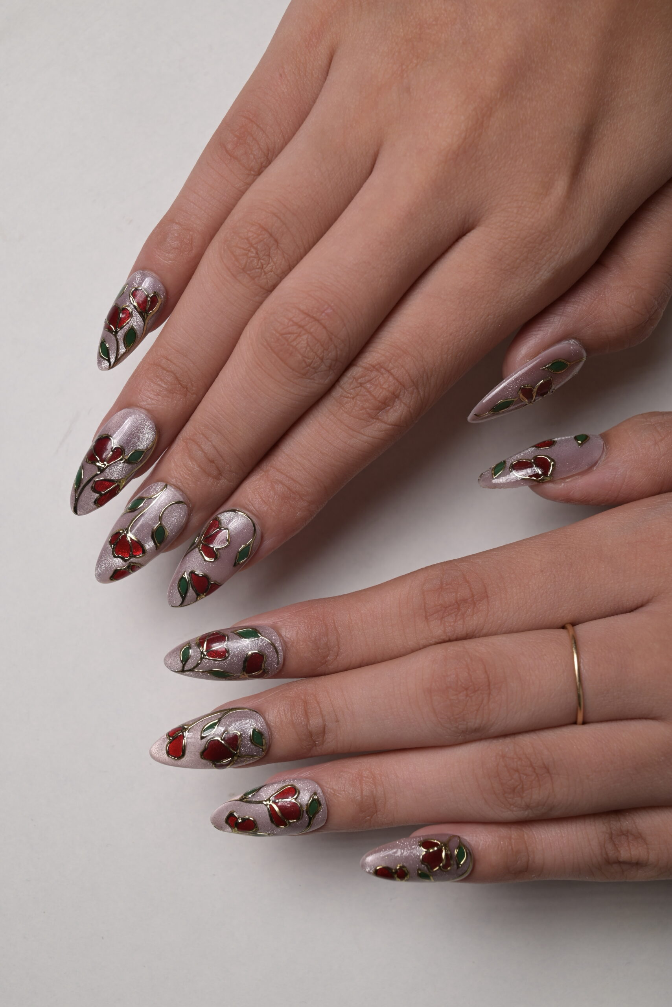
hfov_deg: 19.5
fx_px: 1958
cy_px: 504
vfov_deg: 28.8
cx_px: 336
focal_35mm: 70
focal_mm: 70
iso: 160
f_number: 9
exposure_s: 1/160
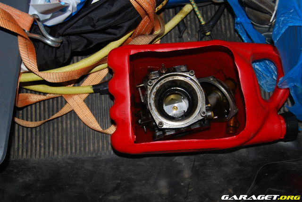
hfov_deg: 46.4
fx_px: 353
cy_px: 101
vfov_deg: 32.0
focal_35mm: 42
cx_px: 151
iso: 200
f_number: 4.2
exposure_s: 1/60
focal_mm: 28
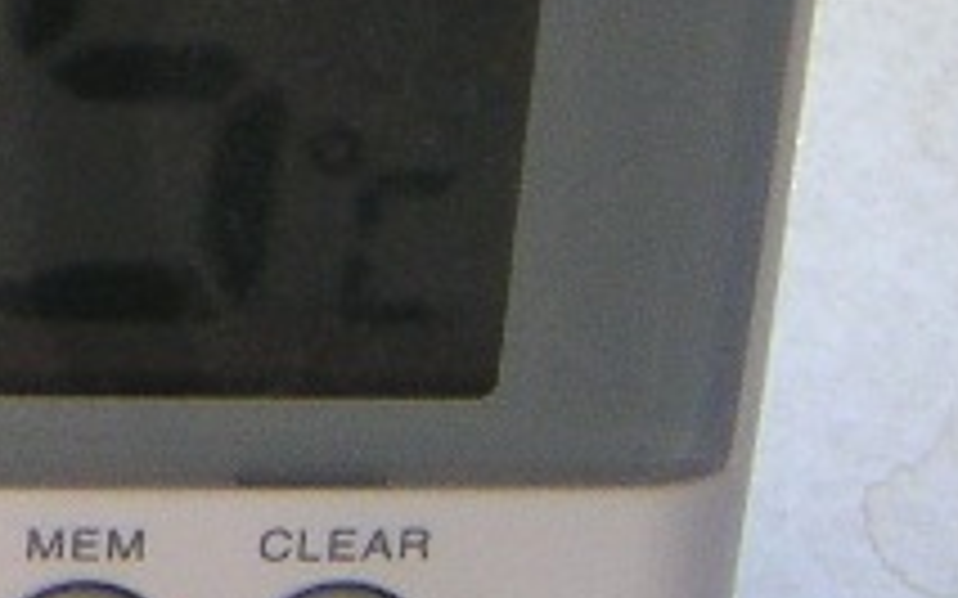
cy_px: 36
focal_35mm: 155
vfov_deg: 8.4
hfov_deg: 12.8
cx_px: -459
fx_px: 4046
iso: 64
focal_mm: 5.1
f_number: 2.9
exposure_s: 1/250
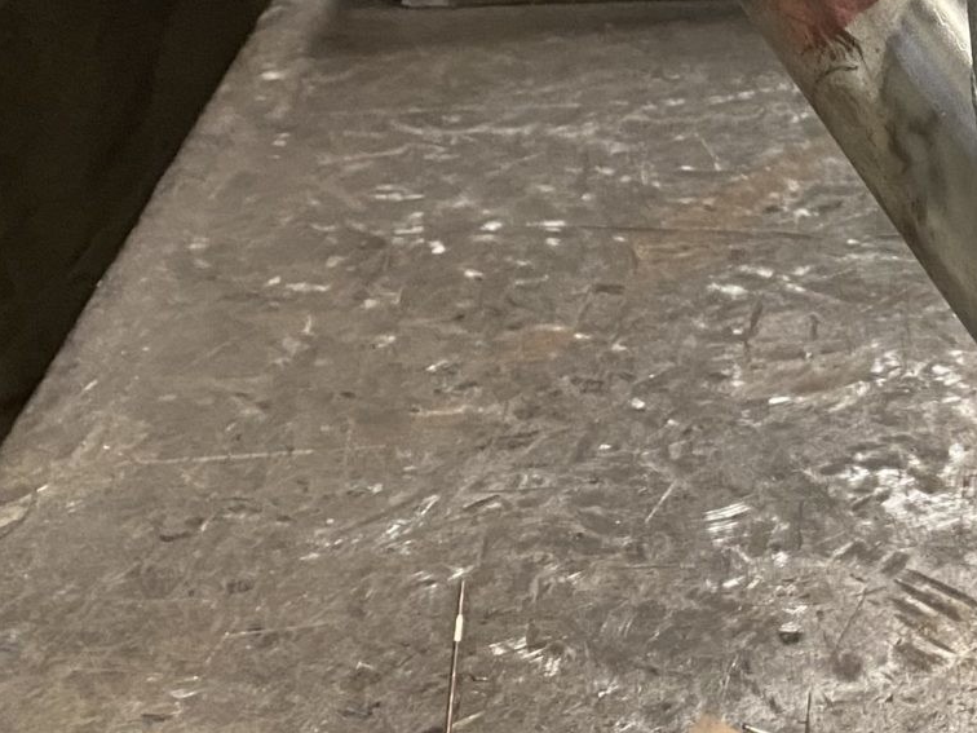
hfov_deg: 26.7
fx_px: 1863
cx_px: 1114
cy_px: -134
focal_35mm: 66
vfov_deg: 20.8
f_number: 1.8
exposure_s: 1/60
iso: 200
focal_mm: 4.25
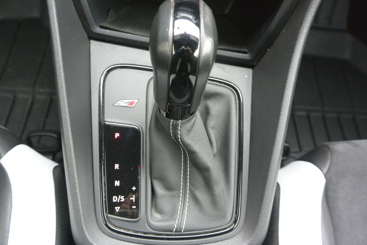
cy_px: 122
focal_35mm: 27
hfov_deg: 67.4
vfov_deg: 47.9
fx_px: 275
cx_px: 184
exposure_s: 1/30
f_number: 3.5
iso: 1000
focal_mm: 10
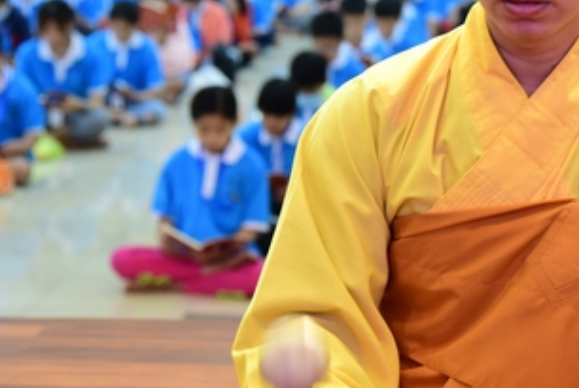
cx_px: 534
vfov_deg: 9.8
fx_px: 2255
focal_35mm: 140
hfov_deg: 14.5
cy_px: 0
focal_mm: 66
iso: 1250
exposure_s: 1/30
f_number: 4.5
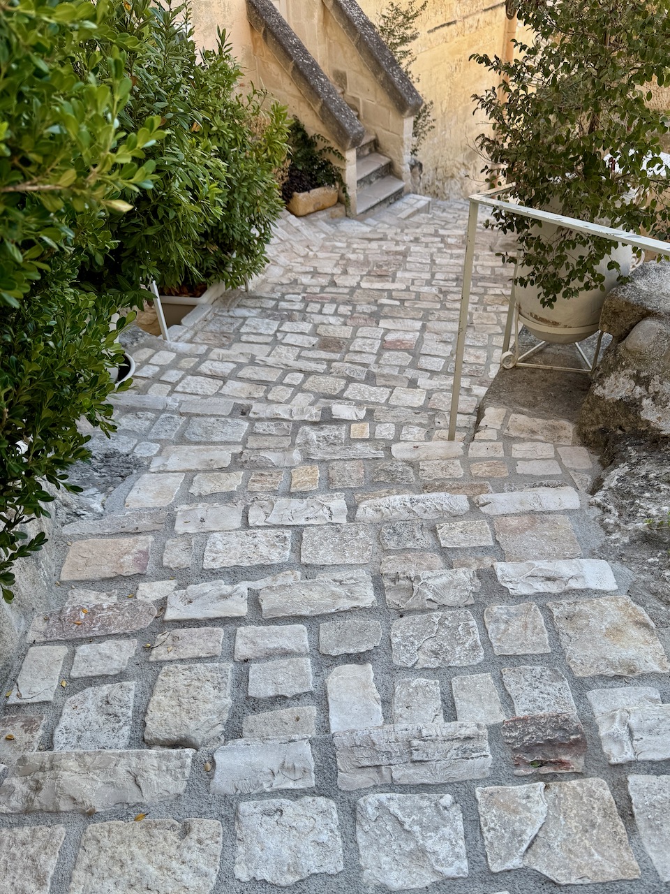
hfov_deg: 56.8
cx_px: 335
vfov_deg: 71.6
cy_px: 447
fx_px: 619
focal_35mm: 24
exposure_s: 1/1010
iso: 80
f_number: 1.78
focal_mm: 6.76
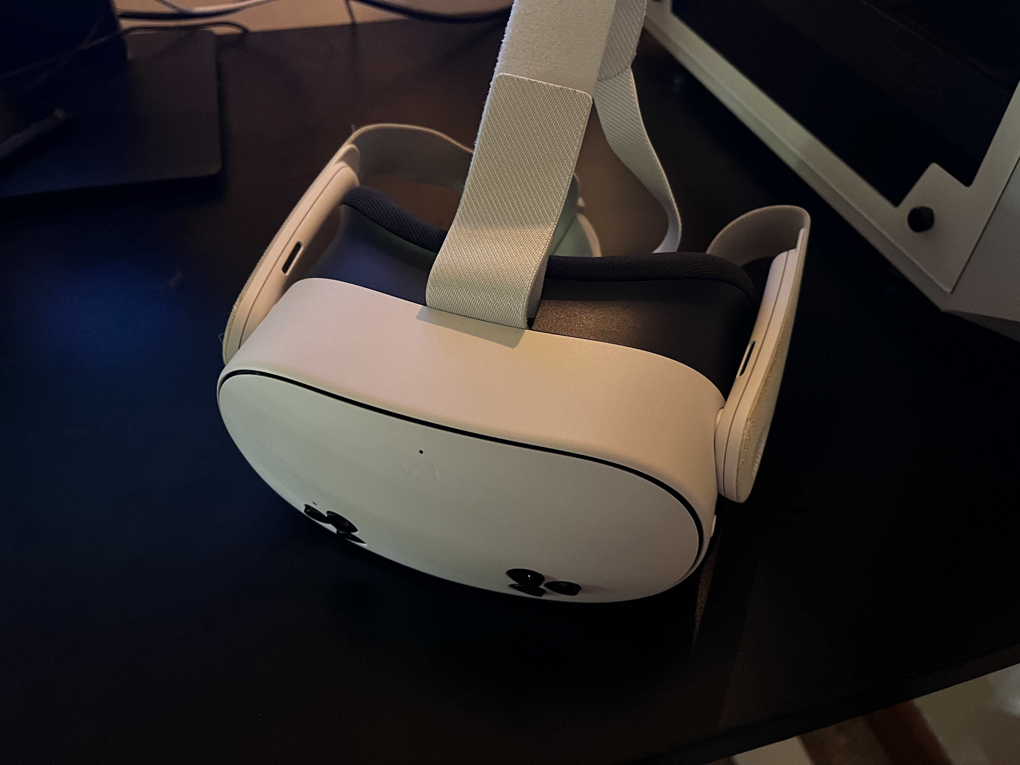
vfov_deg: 53.1
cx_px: 510
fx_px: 766
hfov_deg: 67.3
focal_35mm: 26
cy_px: 382
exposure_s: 1/33
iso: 640
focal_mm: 5.1
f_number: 1.6
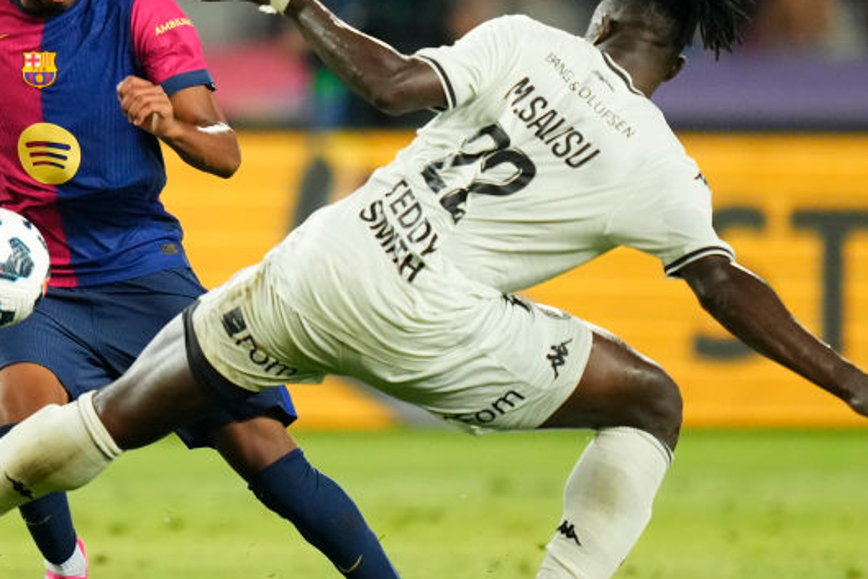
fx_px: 18666
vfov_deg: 1.8
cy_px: 196
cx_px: 128
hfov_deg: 2.7
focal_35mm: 774
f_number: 2.8
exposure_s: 1/2000
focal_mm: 400
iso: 3200
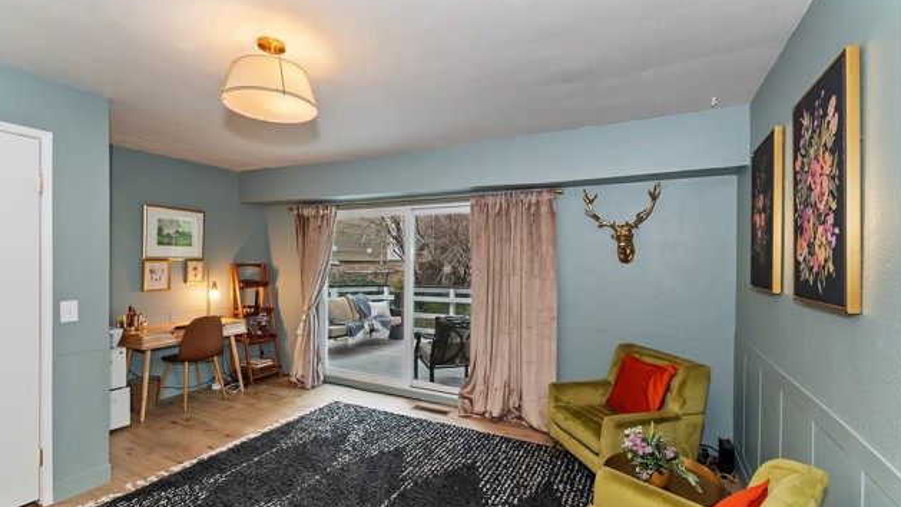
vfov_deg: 67.1
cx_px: 447
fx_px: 382
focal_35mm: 16
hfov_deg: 99.4
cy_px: 266
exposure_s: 1/30
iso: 400
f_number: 8
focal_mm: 10
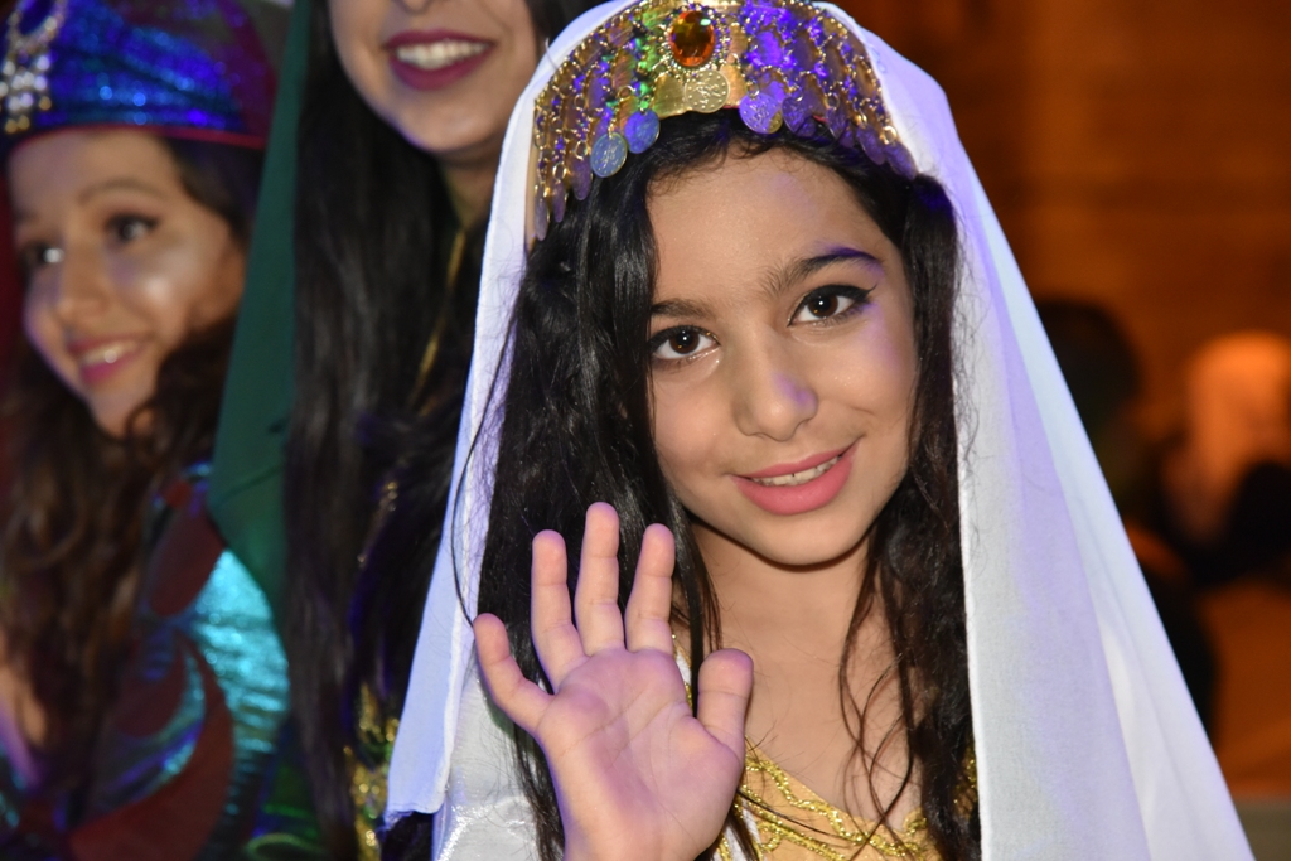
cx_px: 646
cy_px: 430
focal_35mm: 120
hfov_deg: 17.1
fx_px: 4304
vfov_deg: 11.4
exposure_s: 1/60
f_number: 7.1
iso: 3200
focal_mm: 120
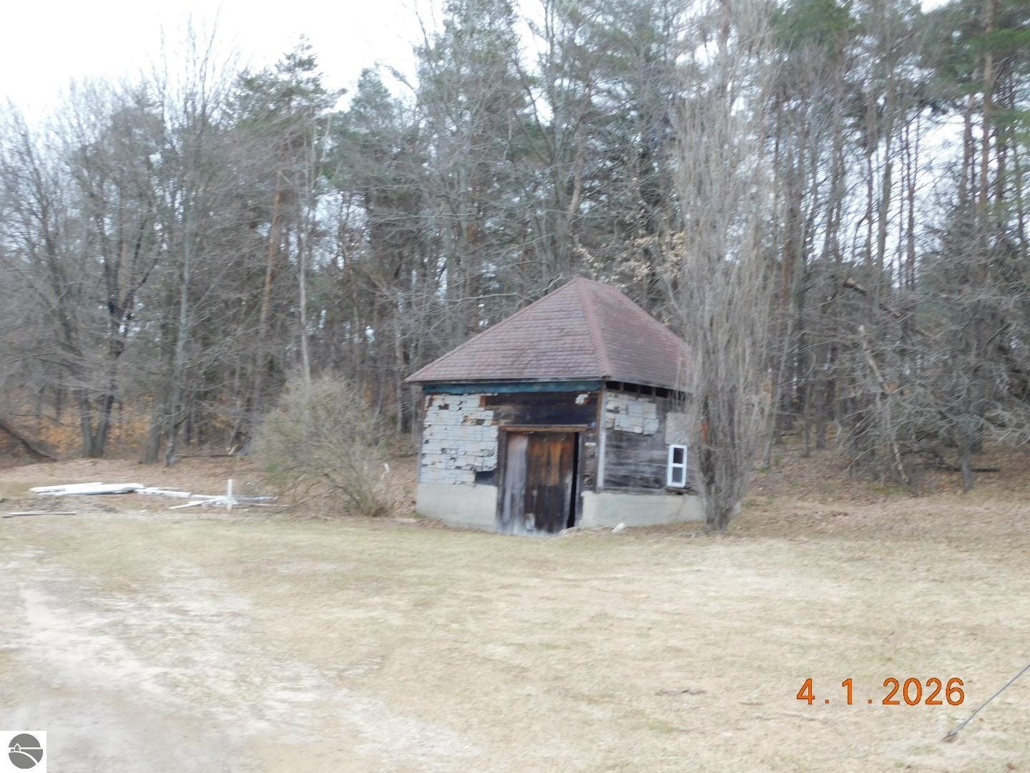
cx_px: 515
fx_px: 1190
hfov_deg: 46.8
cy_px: 386
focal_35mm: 40
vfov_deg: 36.0
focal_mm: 7.1
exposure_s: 1/200
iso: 125
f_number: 3.6
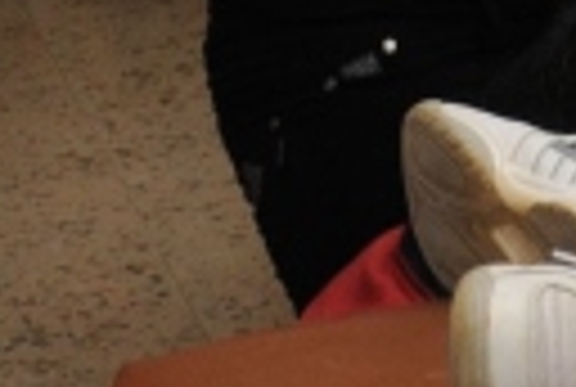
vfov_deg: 4.8
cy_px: -292
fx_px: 4603
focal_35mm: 287
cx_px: 1310
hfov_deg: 6.8
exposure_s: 1/125
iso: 640
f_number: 8
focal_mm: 24
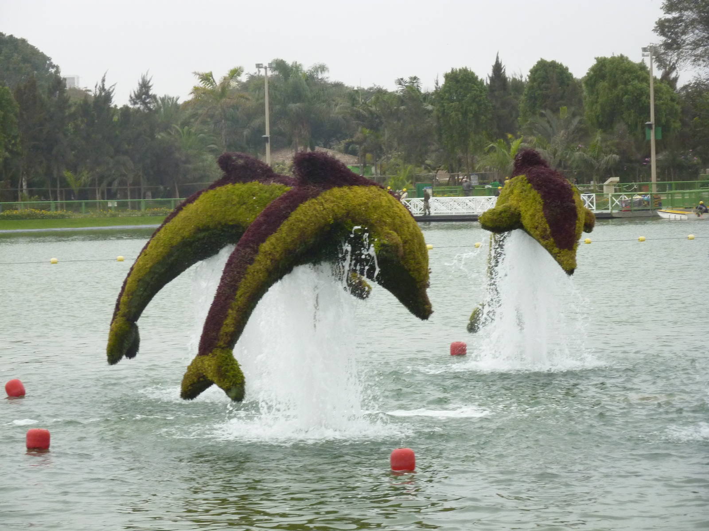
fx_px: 2622
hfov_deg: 15.4
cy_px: 266
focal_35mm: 128
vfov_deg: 11.6
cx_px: 354
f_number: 4.4
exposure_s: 1/400
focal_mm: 21
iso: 250
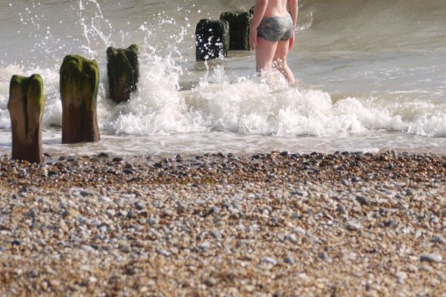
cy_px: 10
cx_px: 357
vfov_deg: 4.5
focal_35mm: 304
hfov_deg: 6.8
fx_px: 3764
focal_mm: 84
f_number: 6.3
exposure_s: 1/640
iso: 100
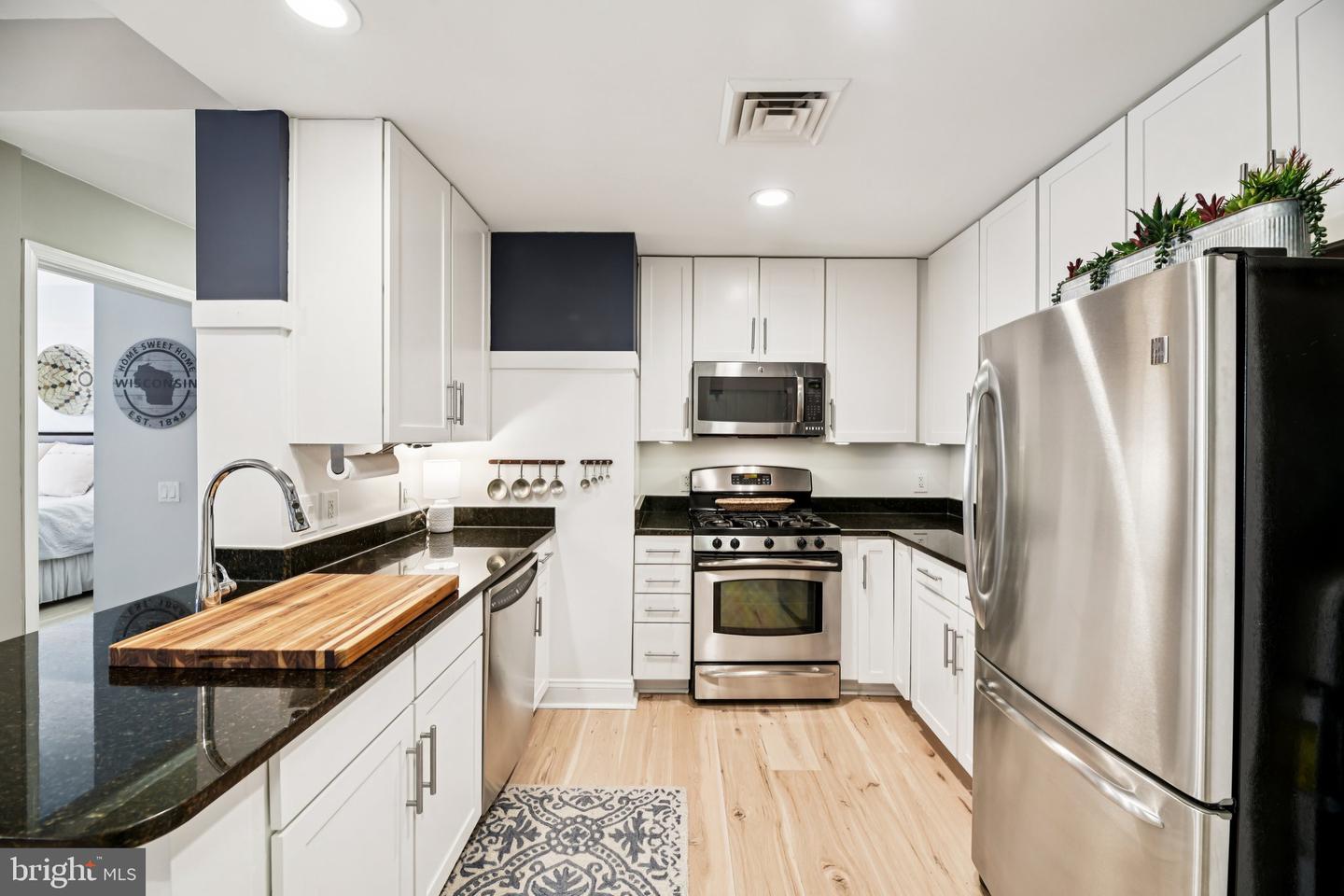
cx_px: 672
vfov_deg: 81.2
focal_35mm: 14
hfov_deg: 104.3
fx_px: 523
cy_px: 448
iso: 400
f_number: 7.1
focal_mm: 14
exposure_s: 1/8
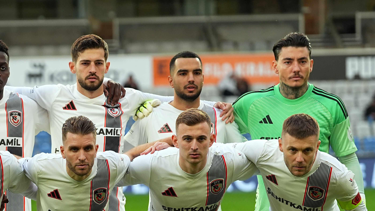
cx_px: 30
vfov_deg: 4.7
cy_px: 202
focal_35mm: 258
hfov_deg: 8.3
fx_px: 2566
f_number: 2.8
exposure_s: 1/1600
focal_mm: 112
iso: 1000
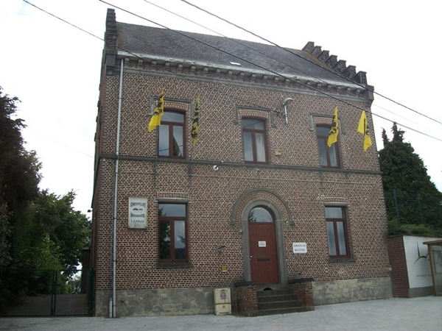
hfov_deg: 56.8
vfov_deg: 44.2
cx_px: 221
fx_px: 409
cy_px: 166
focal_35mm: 32
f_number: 2.9
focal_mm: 5.7
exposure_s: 1/800
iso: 80
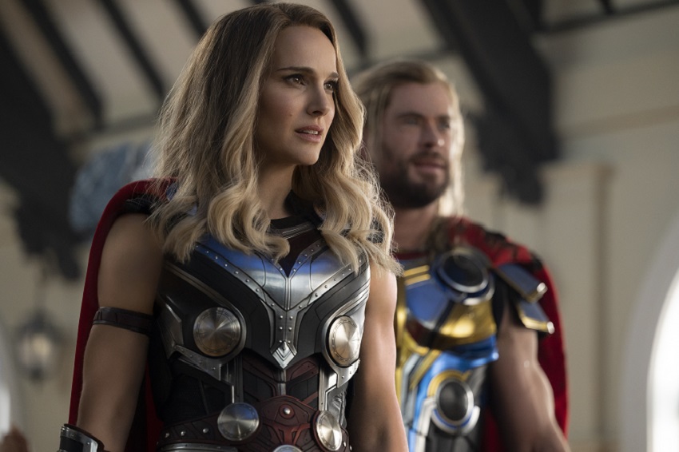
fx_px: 2168
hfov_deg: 17.8
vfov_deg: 11.9
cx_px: 340
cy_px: 226
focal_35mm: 115
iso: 3200
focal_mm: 115
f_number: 2.8
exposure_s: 1/160
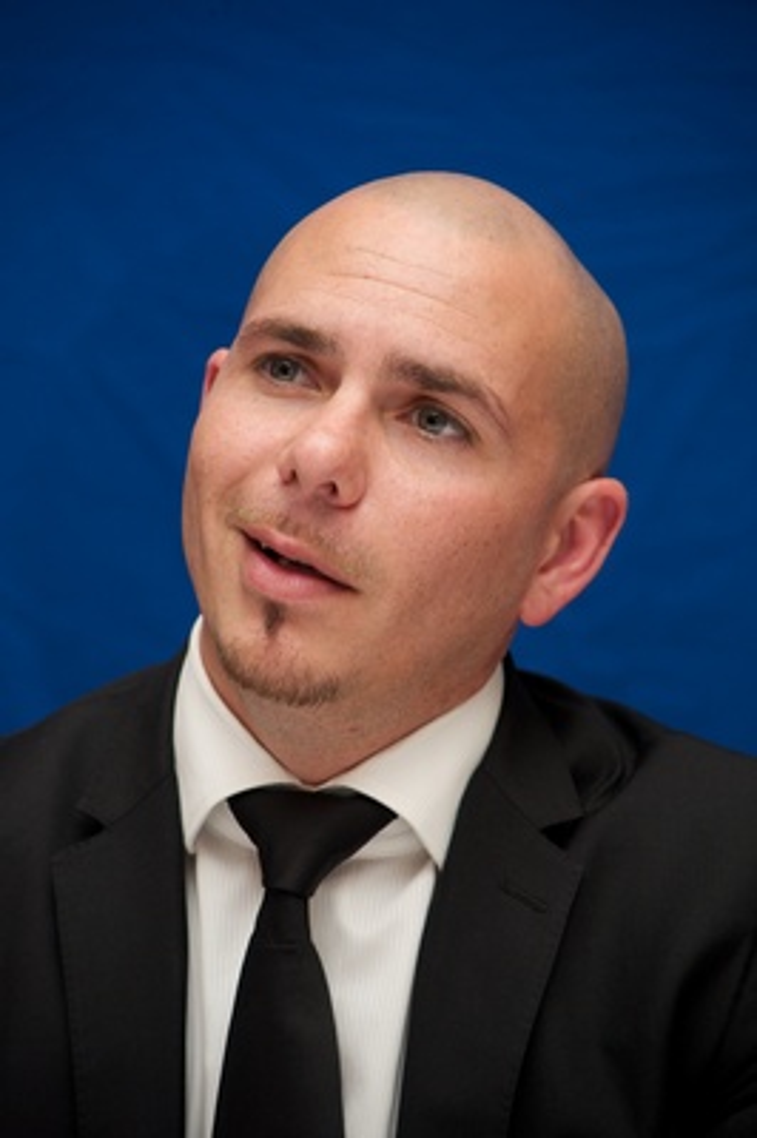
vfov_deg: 10.3
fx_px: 6319
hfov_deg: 6.9
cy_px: 569
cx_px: 378
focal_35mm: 200
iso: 1000
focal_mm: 200
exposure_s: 1/60
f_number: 5.6
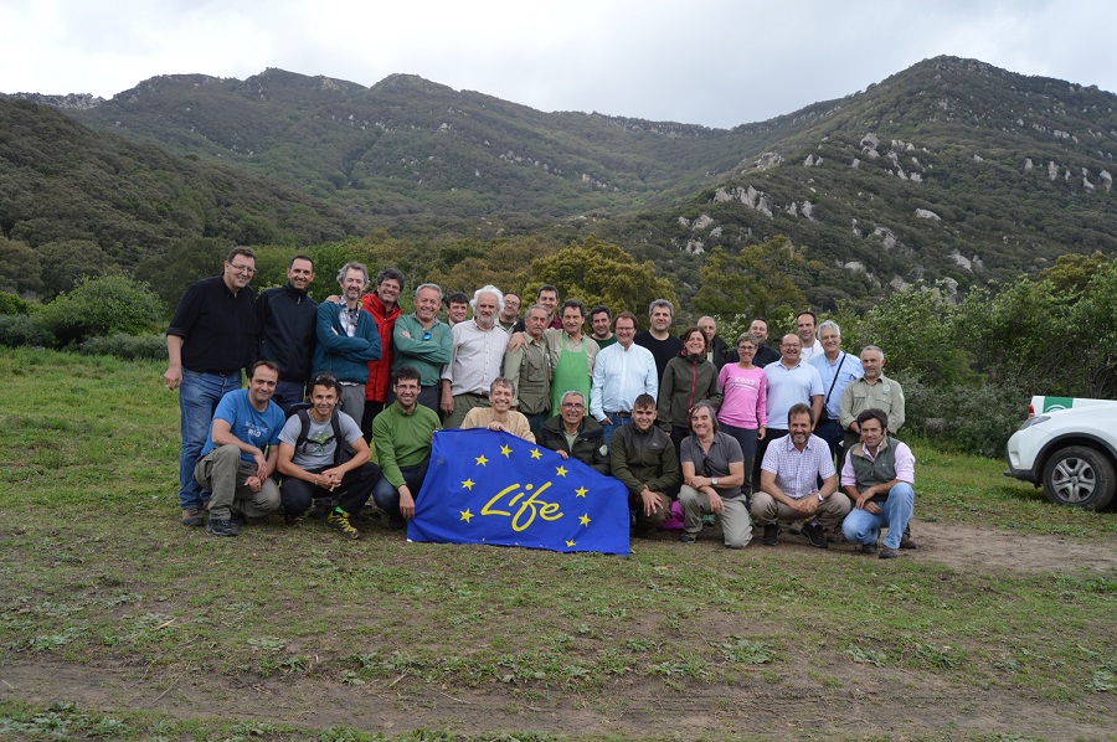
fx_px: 837
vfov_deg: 47.8
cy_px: 371
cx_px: 558
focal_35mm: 27
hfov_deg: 67.4
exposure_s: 1/160
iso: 100
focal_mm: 18
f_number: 6.3
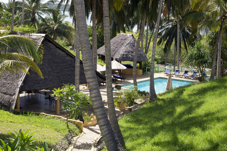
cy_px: 60
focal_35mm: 67
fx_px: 422
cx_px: 102
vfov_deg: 20.3
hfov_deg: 30.1
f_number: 9
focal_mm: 29
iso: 200
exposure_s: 1/250
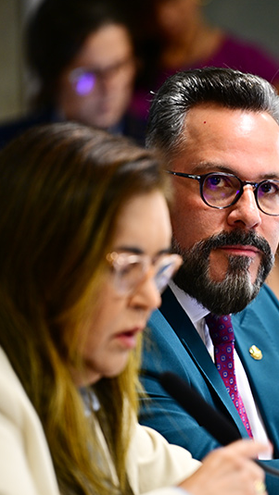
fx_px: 4418
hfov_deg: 3.6
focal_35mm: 336
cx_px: 235
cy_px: 250
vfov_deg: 6.4
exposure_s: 1/30
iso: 400
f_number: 2.8
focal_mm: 200
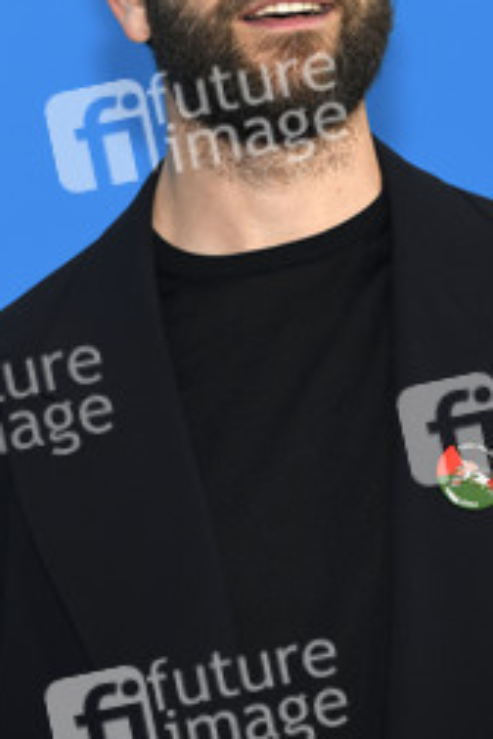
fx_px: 4889
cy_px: 270
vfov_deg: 8.6
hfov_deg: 5.8
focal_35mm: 238
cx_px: 282
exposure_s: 1/400
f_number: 4
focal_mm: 150
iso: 640
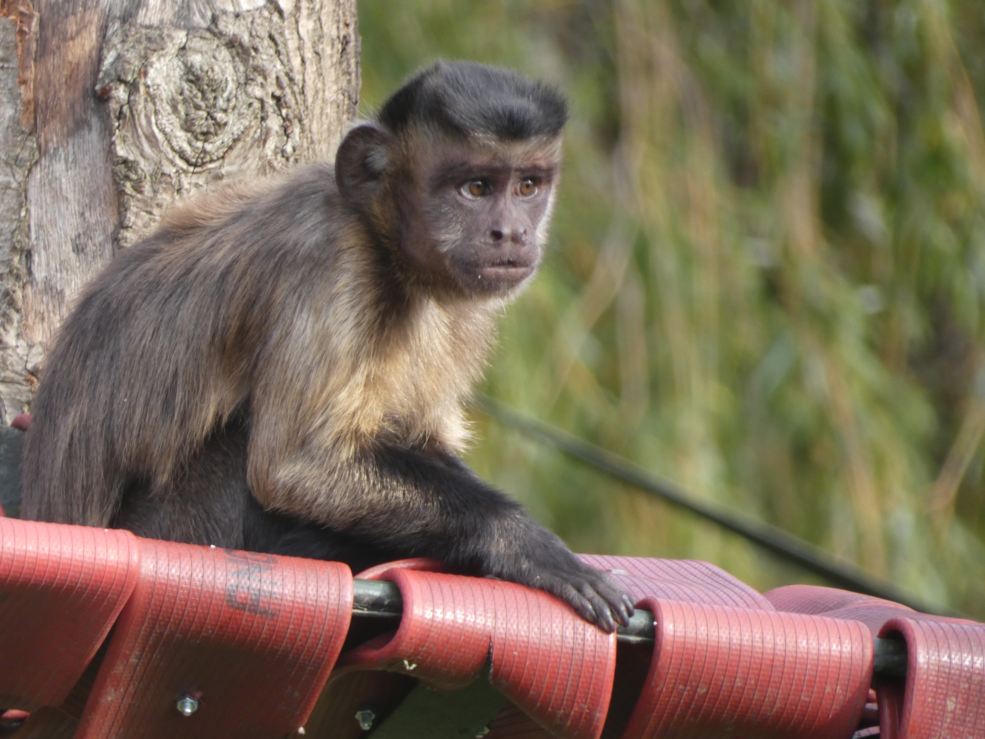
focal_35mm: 1132
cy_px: 370
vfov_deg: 1.3
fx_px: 32211
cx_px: 492
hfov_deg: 1.8
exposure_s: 1/125
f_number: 5.7
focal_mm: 202.9
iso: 160
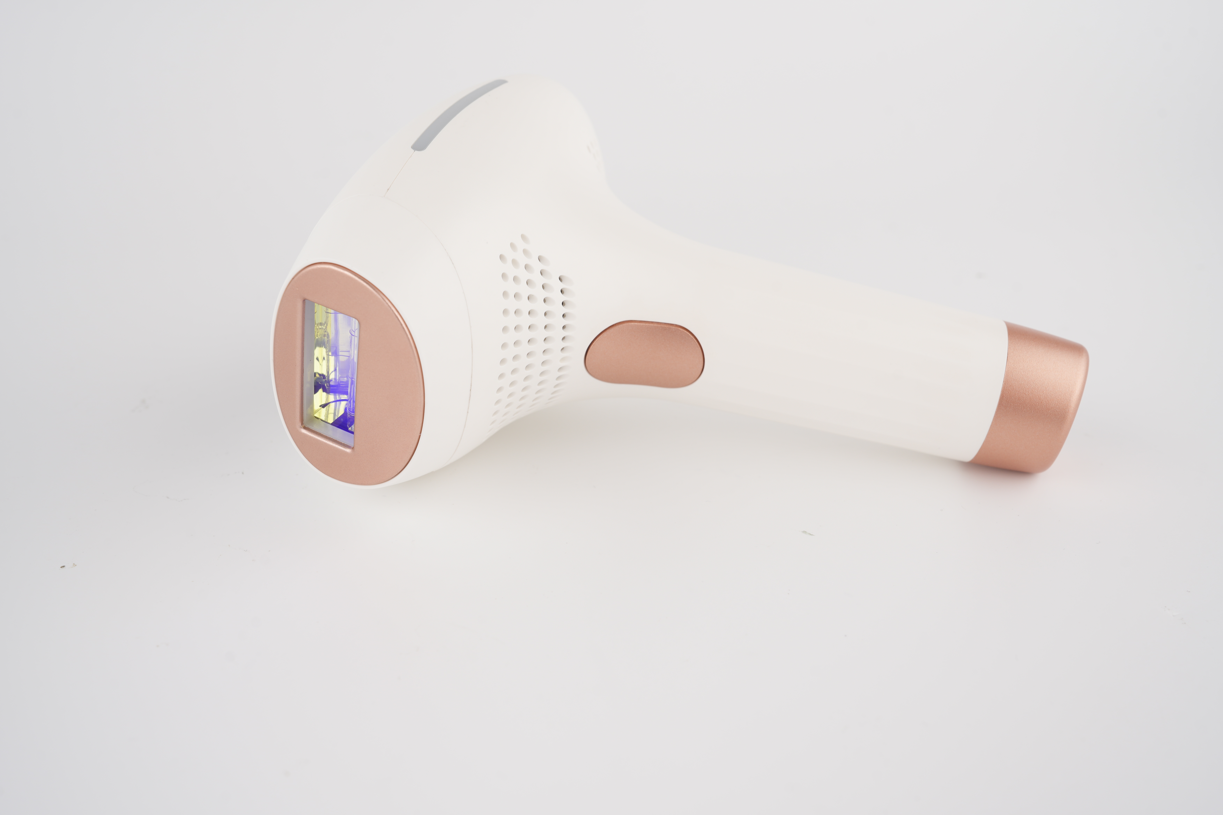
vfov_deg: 38.9
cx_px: 612
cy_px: 408
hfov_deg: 55.8
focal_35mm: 34
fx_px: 1155
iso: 125
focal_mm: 34
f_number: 9.5
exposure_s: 1/90
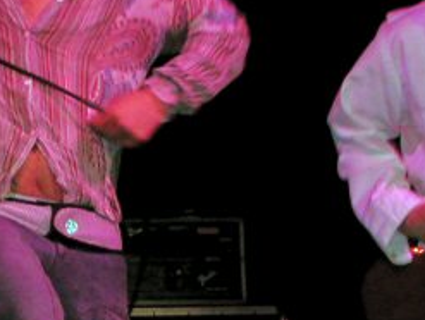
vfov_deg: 6.3
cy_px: 153
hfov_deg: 8.3
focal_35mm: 238
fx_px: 2926
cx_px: 243
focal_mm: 14
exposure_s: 1/59.9
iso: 200
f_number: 4.4
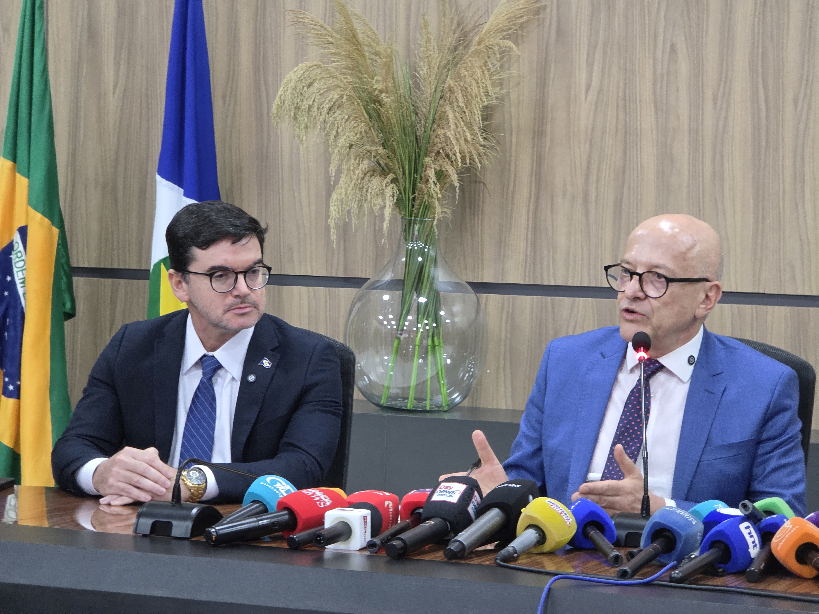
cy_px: 307
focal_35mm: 115
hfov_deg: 17.1
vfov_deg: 12.9
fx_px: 2721
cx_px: 410
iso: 1250
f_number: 3.4
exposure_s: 1/40
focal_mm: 18.6
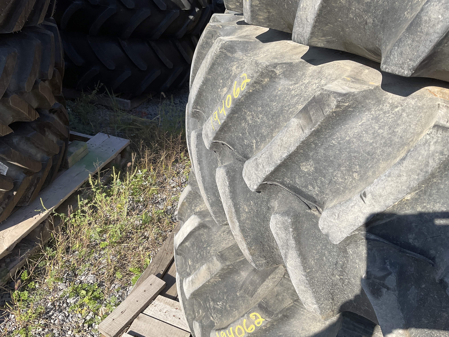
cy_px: 168
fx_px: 376
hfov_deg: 61.7
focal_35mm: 29
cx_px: 224
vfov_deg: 48.2
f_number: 1.8
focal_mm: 3
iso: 16
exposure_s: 1/1098
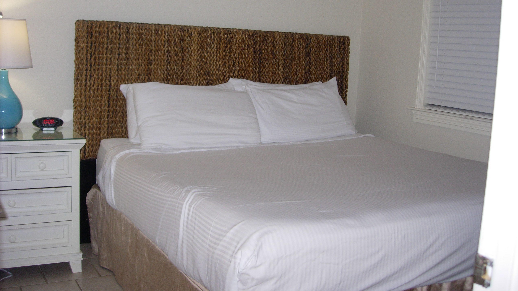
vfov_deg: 28.2
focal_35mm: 42
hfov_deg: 48.4
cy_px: 105
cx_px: 260
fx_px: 577
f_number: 2.8
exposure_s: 1/64
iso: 79
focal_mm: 7.8
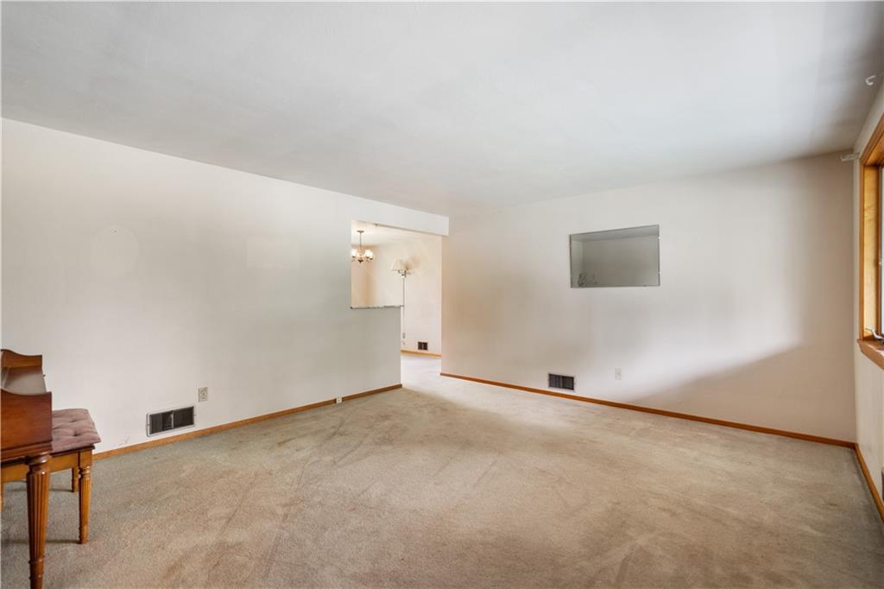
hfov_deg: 96.8
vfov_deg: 73.7
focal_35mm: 16
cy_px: 294
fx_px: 393
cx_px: 442
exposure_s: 1/30
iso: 640
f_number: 2.8
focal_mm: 16
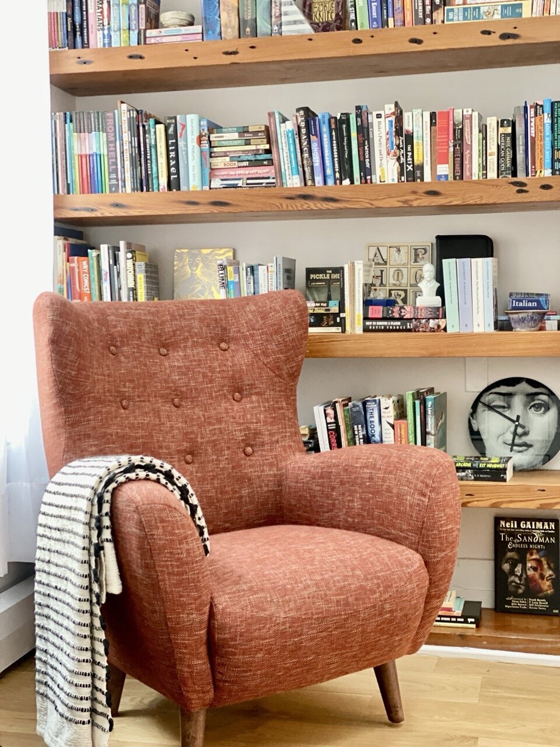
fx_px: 1122
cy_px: 374
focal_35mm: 52
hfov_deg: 28.0
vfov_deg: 36.8
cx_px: 280
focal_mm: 6
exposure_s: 1/24
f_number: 2
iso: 400
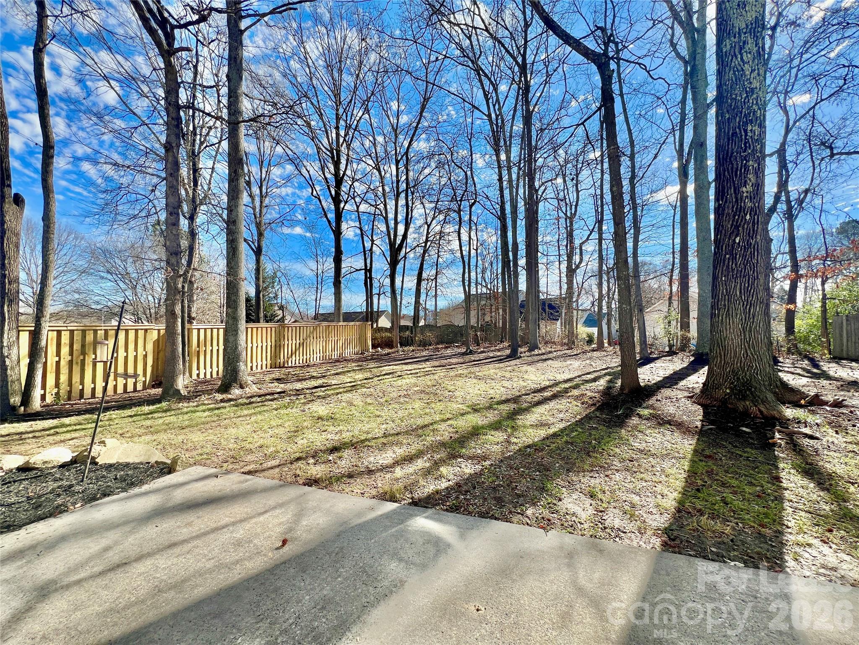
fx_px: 323
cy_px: 322
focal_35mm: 13
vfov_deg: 89.9
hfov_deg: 106.2
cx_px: 430
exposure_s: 1/1263
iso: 32
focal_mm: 1.57
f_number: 1.8
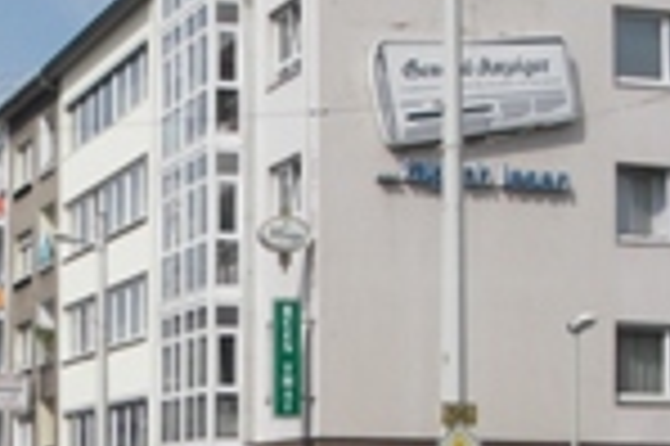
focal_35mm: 106
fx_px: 1971
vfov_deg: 12.6
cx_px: 67
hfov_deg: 19.0
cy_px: 505
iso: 50
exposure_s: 1/250
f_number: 6.6
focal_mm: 6.3
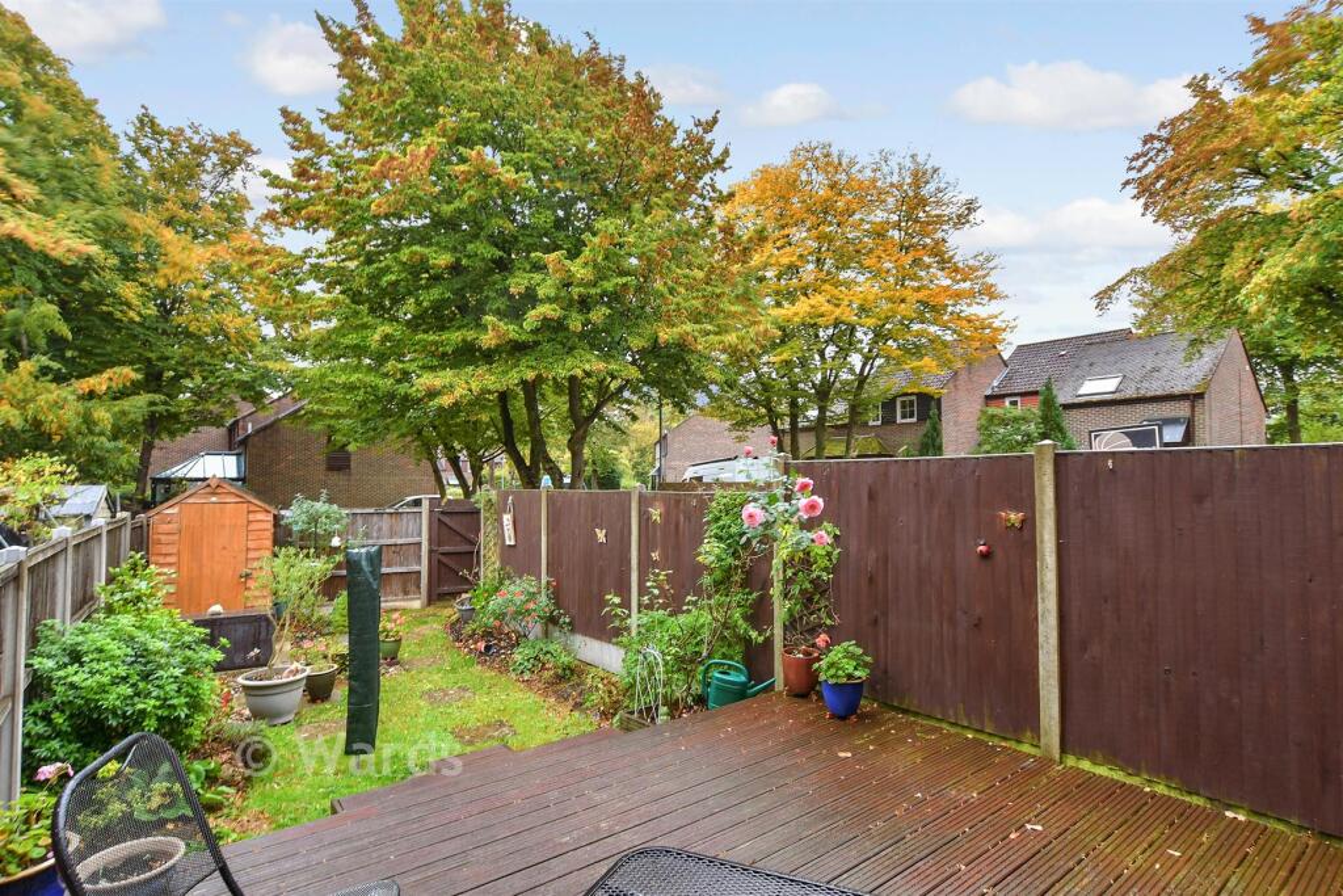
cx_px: 672
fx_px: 560
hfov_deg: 100.4
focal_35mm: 15
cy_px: 448
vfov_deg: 77.3
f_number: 8
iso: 160
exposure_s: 1/6
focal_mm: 10
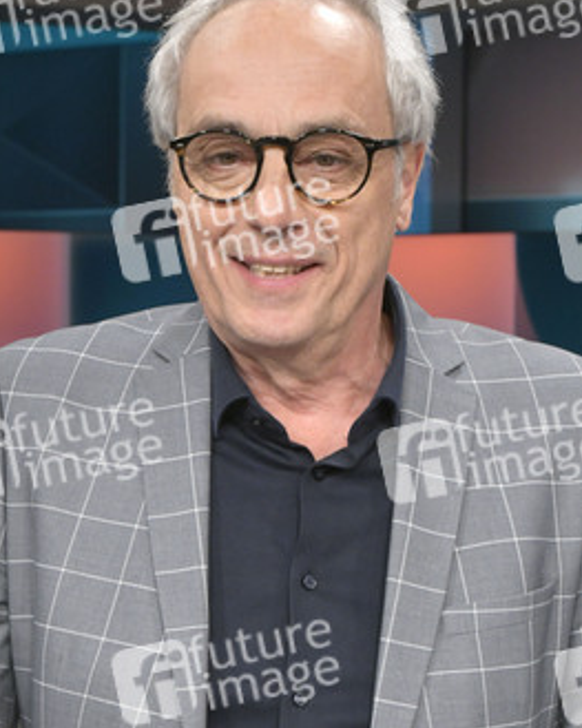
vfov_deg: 44.8
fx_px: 883
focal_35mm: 41
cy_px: 341
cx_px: 290
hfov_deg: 36.5
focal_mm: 36
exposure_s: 1/200
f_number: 5.6
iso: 2000
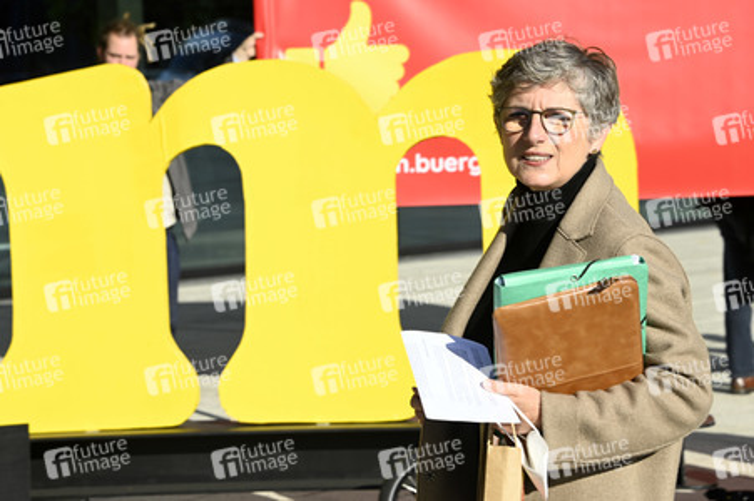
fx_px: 2093
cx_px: 377
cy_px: 250
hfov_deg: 20.4
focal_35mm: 100
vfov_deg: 13.7
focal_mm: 100
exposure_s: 1/250
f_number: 8
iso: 125
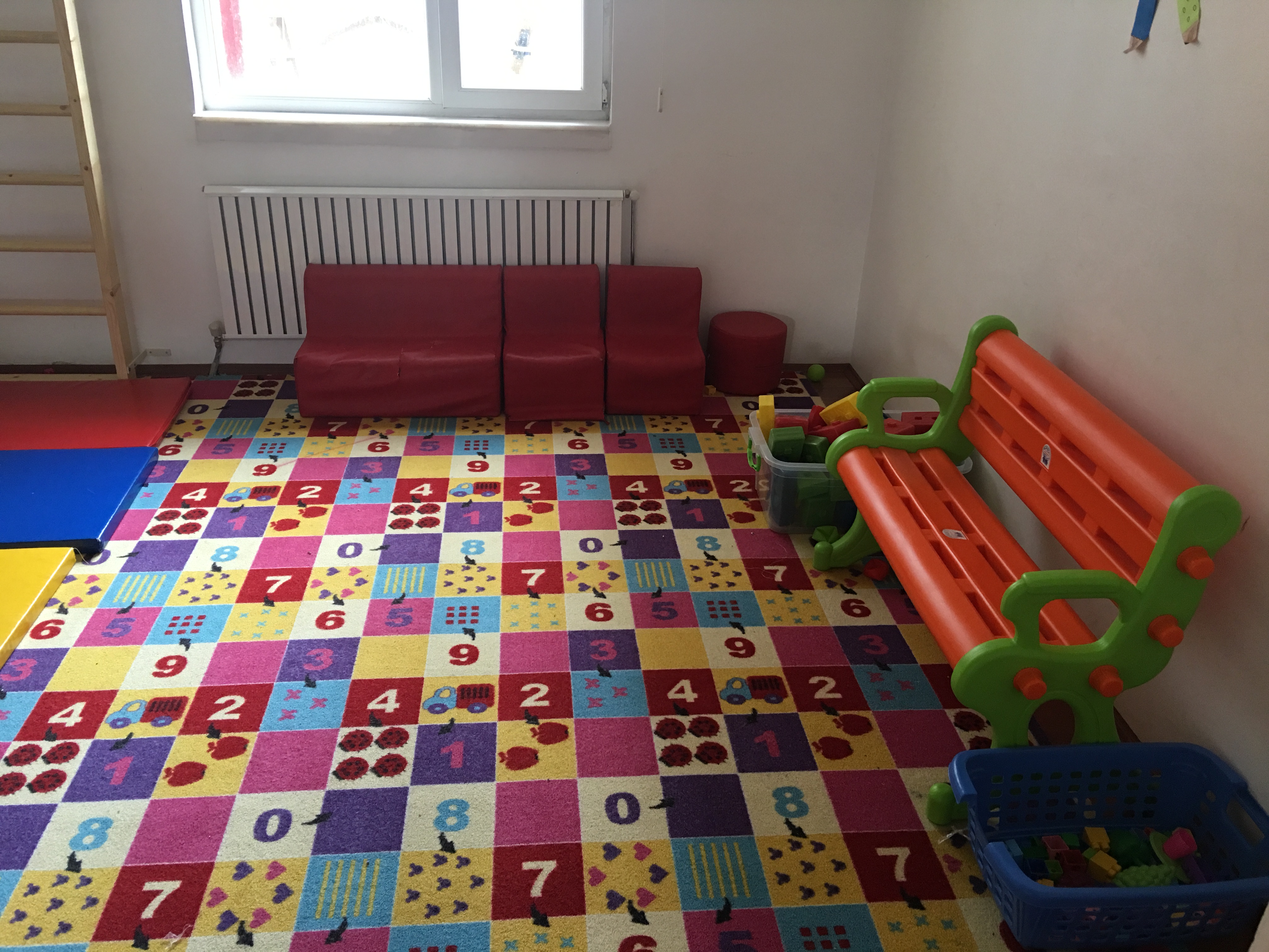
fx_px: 1063
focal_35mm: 29
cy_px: 476
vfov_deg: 48.2
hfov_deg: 61.7
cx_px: 634
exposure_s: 1/17
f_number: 2.2
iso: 64
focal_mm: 4.15
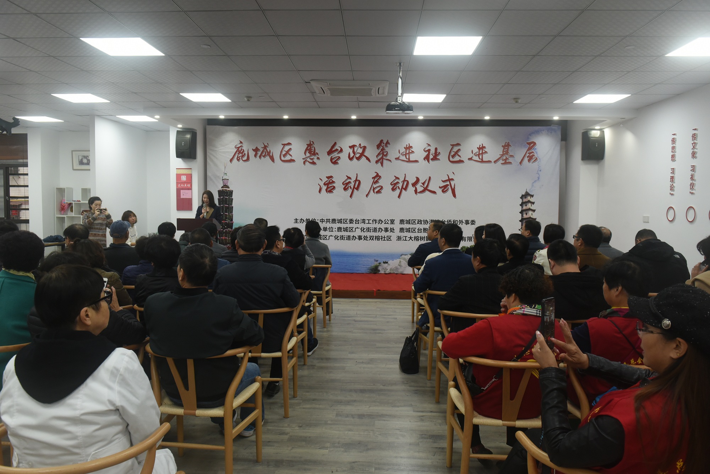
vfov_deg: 48.0
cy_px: 237
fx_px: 533
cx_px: 355
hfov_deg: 67.4
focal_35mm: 27
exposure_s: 1/80
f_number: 8
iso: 1800
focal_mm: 27
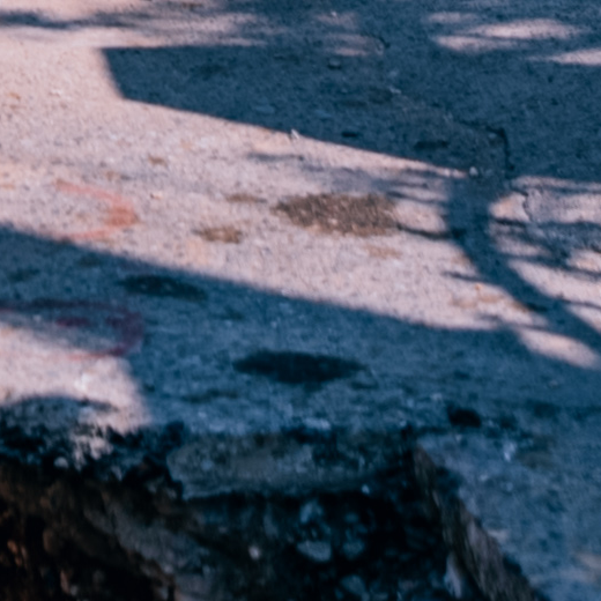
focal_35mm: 193
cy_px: -583
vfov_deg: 8.6
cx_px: -702
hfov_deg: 8.5
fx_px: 3791
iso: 160
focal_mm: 28
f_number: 2.8
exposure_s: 1/640
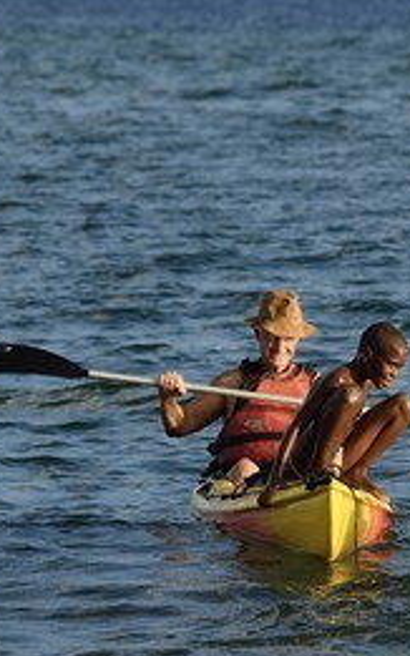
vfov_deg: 6.4
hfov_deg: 4.0
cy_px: 324
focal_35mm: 328
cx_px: 410
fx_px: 5867
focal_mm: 200
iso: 200
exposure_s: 1/320
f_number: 7.1
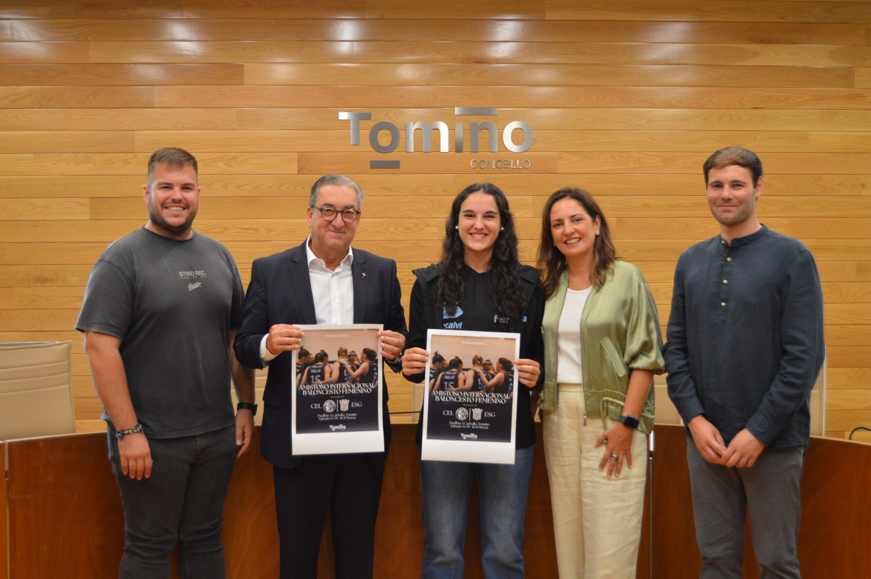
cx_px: 436
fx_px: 1160
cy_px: 290
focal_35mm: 48
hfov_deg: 41.1
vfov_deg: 28.0
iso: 1000
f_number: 4.5
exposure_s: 1/60
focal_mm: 32
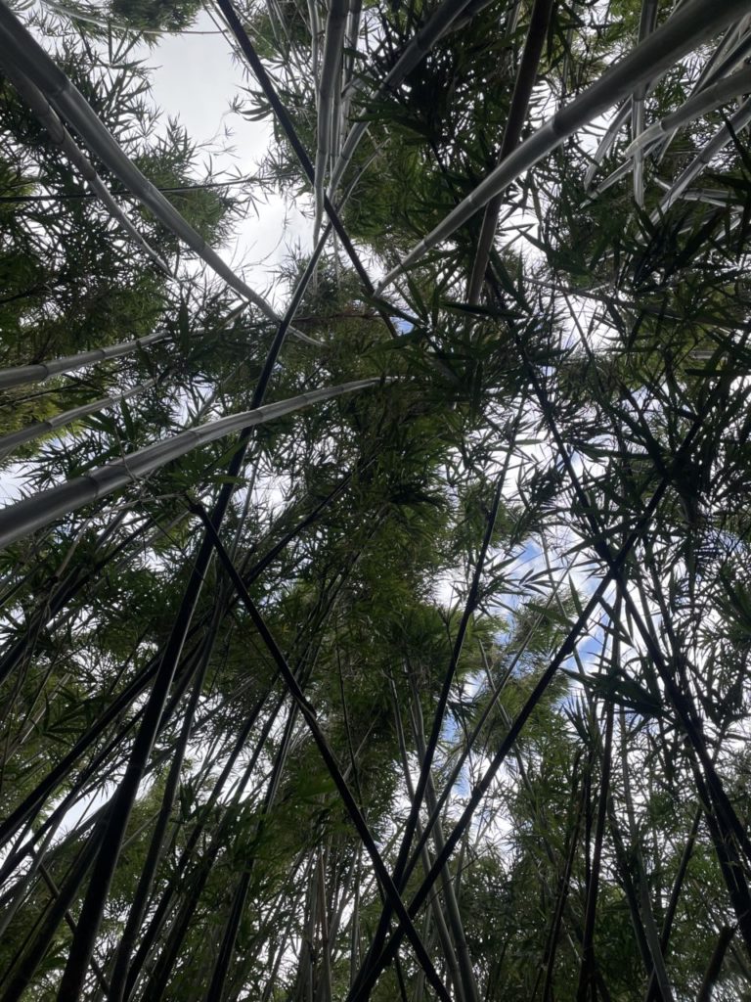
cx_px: 376
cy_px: 501
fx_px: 752
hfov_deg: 53.1
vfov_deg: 67.3
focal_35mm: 26
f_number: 1.6
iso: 32
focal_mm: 4.2
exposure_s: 1/626
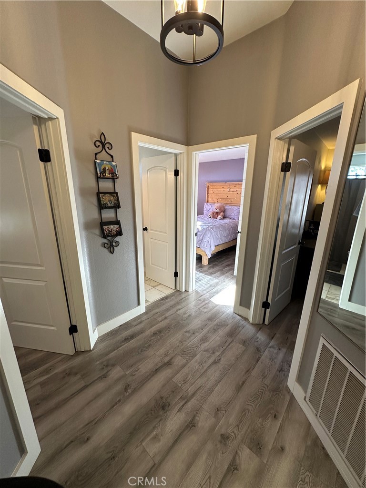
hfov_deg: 85.7
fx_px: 197
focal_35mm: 14
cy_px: 244
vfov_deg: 102.1
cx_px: 183
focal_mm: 2.22
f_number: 2.2
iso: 200
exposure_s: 1/120
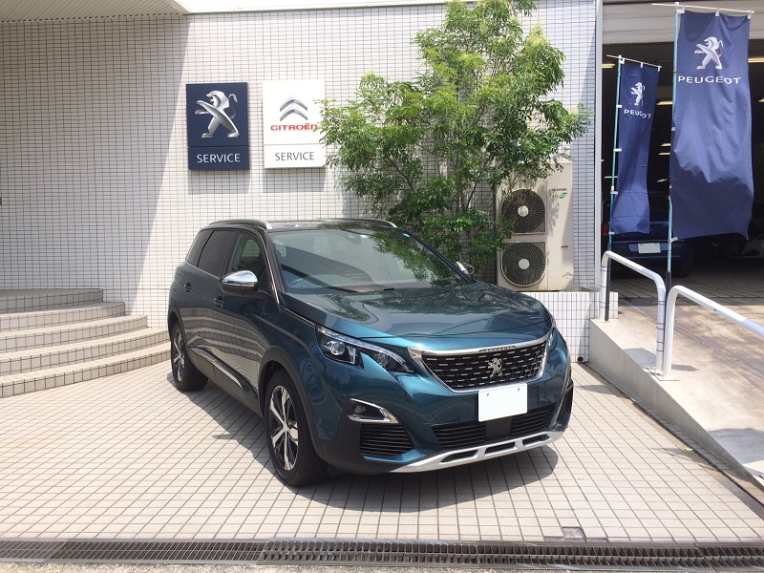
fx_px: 640
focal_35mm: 29
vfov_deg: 48.2
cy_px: 286
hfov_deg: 61.7
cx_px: 382
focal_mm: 4.15
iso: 32
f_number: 2.2
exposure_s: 1/1786
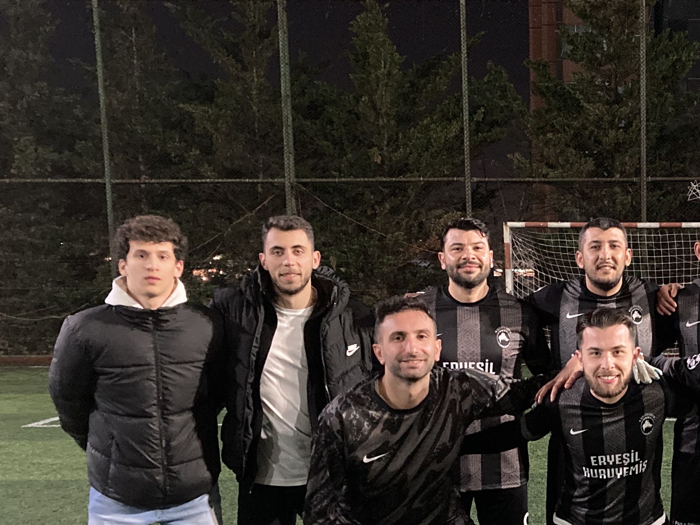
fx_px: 1132
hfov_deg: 32.6
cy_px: 409
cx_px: 633
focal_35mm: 56
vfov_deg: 25.7
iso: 640
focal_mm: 3.99
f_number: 1.8
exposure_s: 1/25
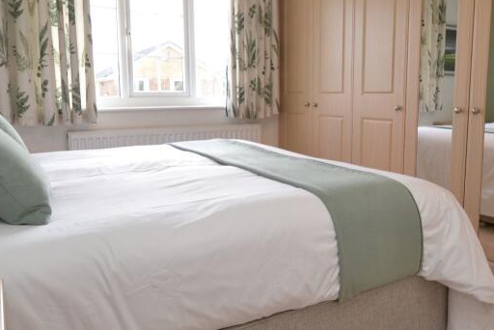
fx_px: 412
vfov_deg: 43.5
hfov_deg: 61.6
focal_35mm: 30
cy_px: 140
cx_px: 282
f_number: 5
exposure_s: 1/100
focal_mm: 10
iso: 400
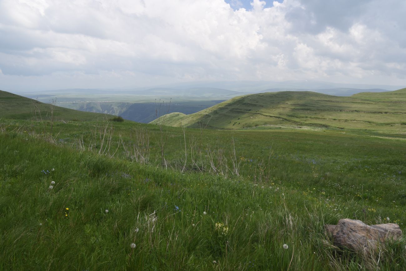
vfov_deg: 41.1
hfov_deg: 58.7
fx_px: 361
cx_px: 203
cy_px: 136
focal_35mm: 32
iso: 100
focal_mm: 32
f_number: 10
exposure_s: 1/160
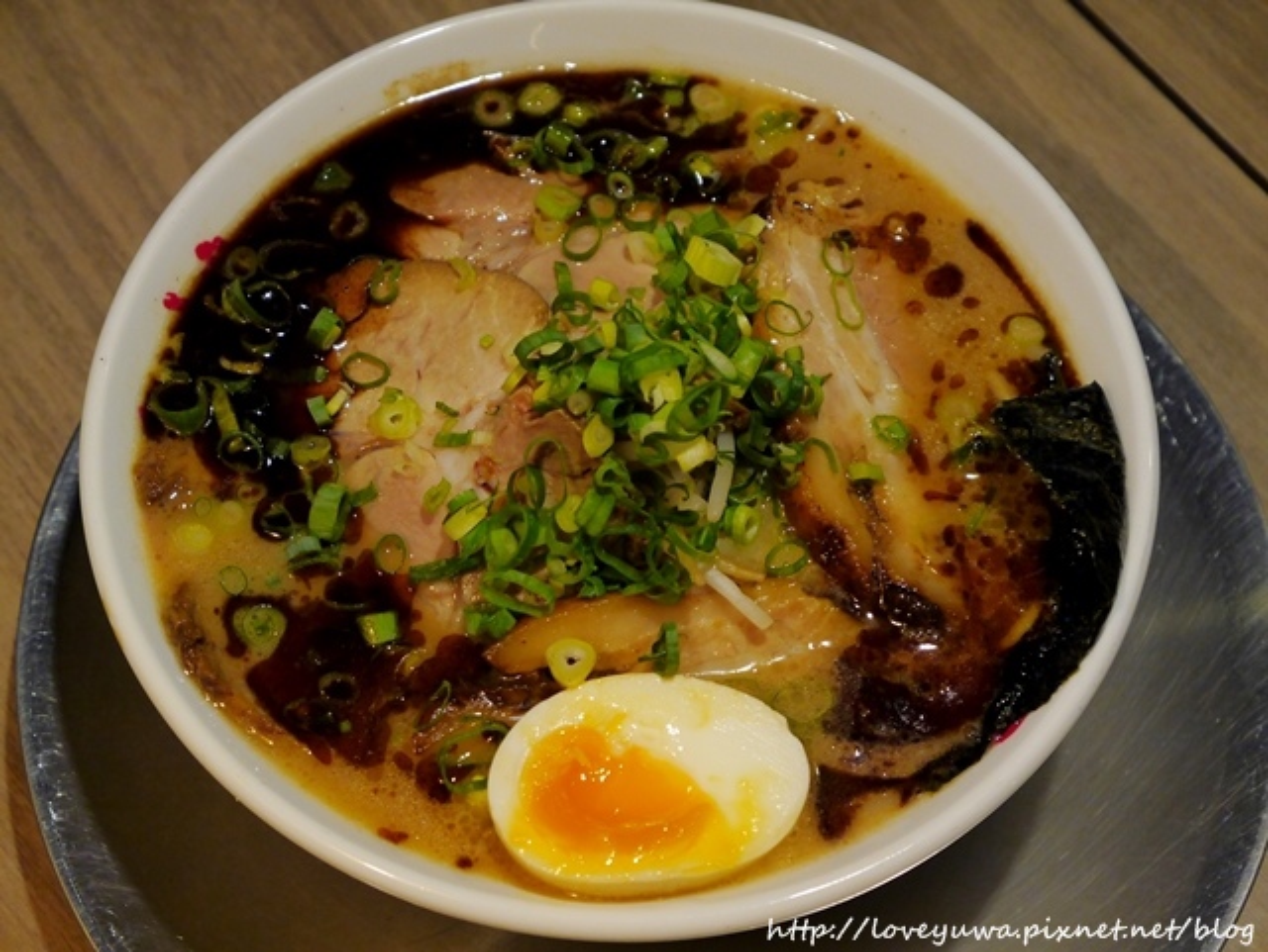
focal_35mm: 84
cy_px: 476
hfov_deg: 23.3
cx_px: 634
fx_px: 3079
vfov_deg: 17.6
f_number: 5.6
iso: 800
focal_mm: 42
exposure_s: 1/100
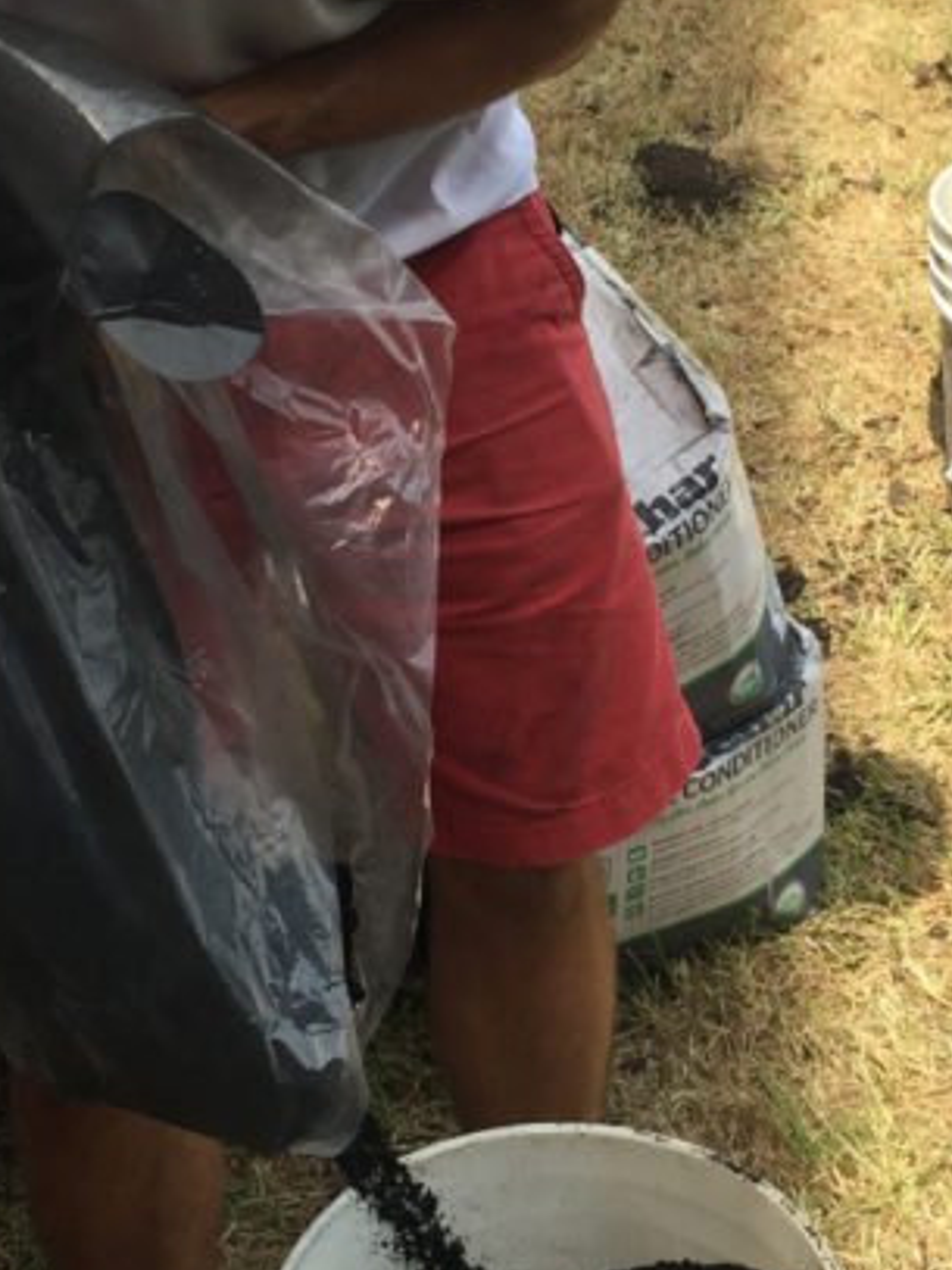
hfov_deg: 20.2
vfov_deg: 26.4
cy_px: 359
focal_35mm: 73
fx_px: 2678
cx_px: 506
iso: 32
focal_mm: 4.15
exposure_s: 1/842
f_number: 2.2
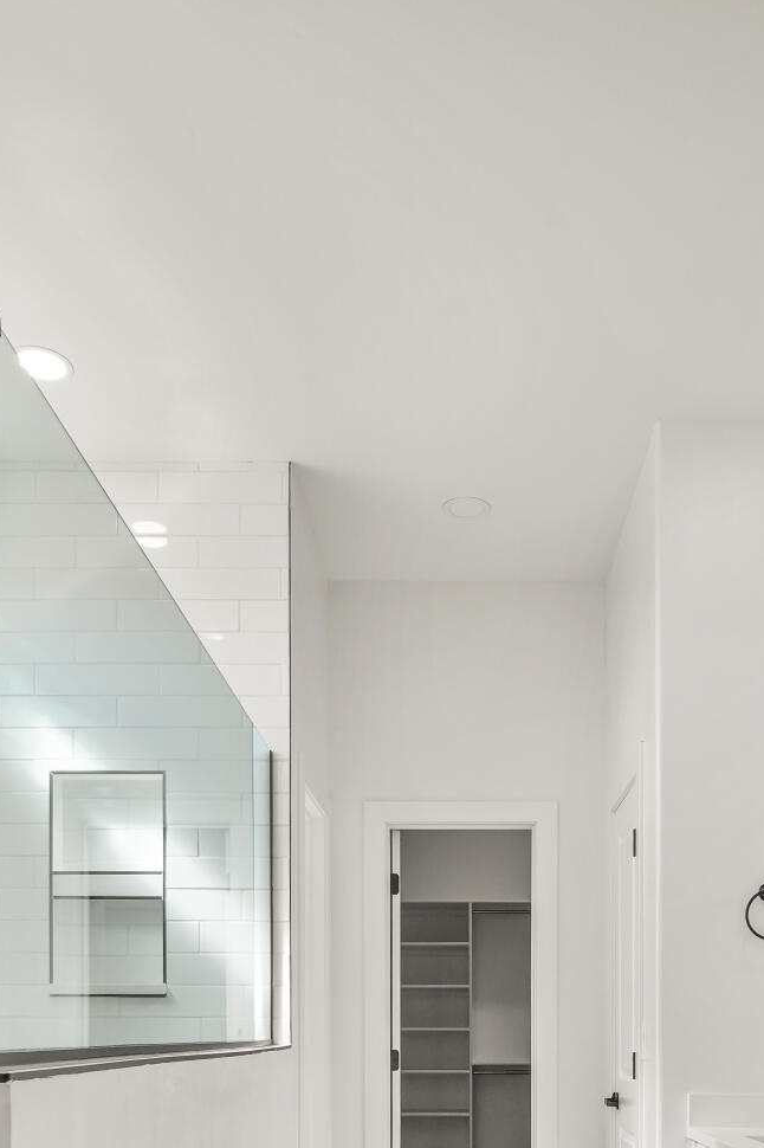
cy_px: 1083
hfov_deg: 39.8
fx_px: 1051
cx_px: 459
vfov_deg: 49.4
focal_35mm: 33
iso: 640
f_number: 10
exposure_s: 1/20
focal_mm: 16
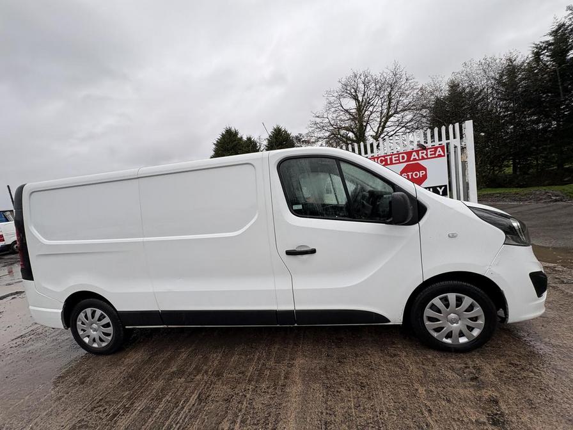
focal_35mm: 14
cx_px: 286
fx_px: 232
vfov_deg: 85.7
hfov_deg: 102.1
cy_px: 215
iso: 40
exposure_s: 1/190
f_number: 2.2
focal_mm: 2.22
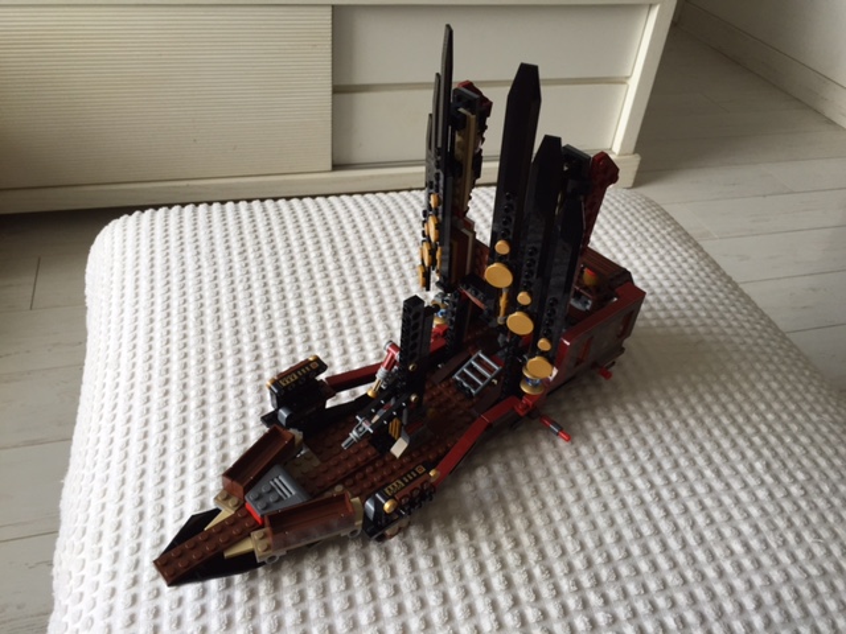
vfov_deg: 48.2
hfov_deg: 61.7
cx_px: 423
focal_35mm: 29
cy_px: 317
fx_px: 709
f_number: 2.2
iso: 40
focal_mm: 4.15
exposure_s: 1/120
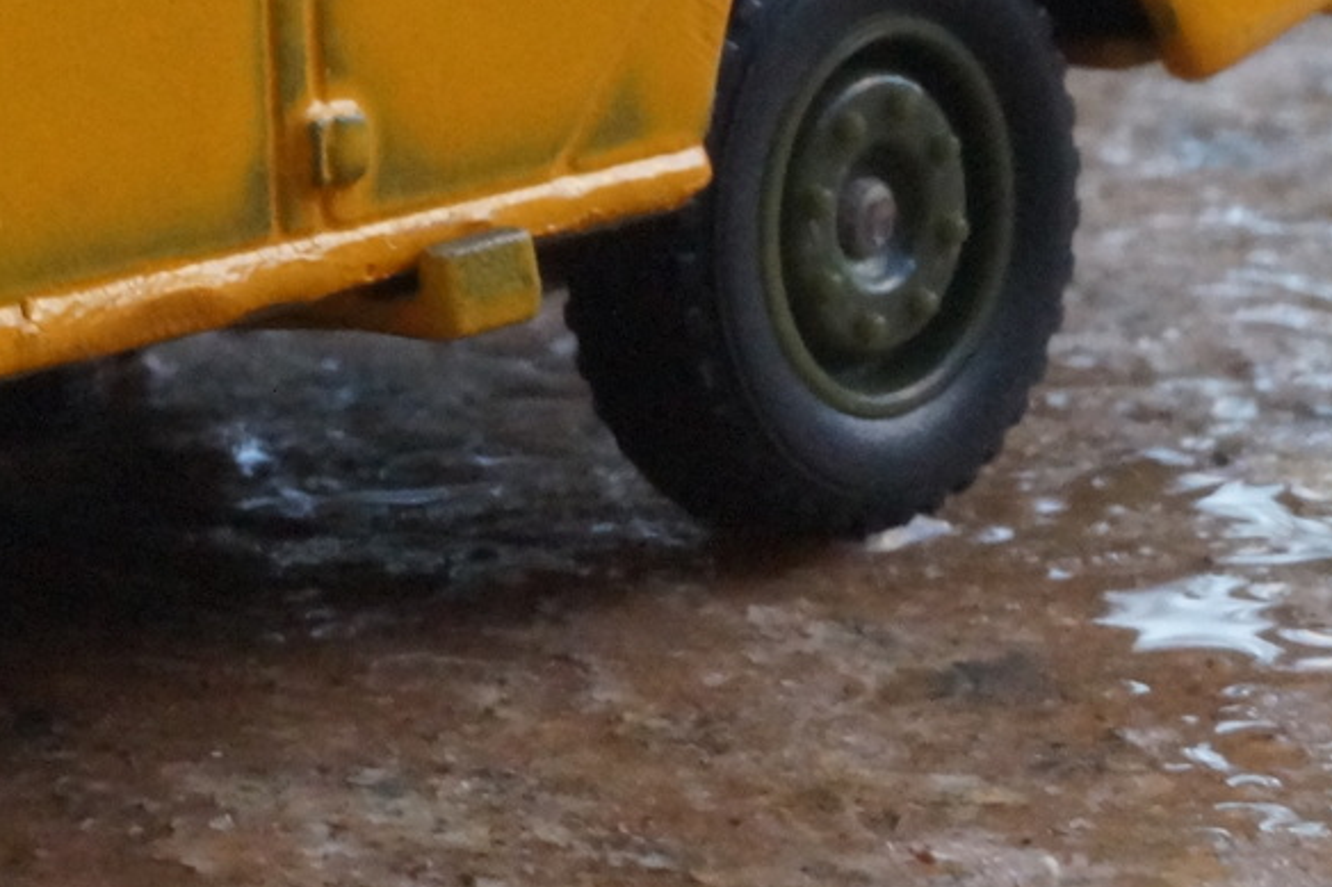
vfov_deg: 7.6
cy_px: -225
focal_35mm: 180
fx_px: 6647
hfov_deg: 11.2
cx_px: -369
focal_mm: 35
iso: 2500
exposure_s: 1/60
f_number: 22
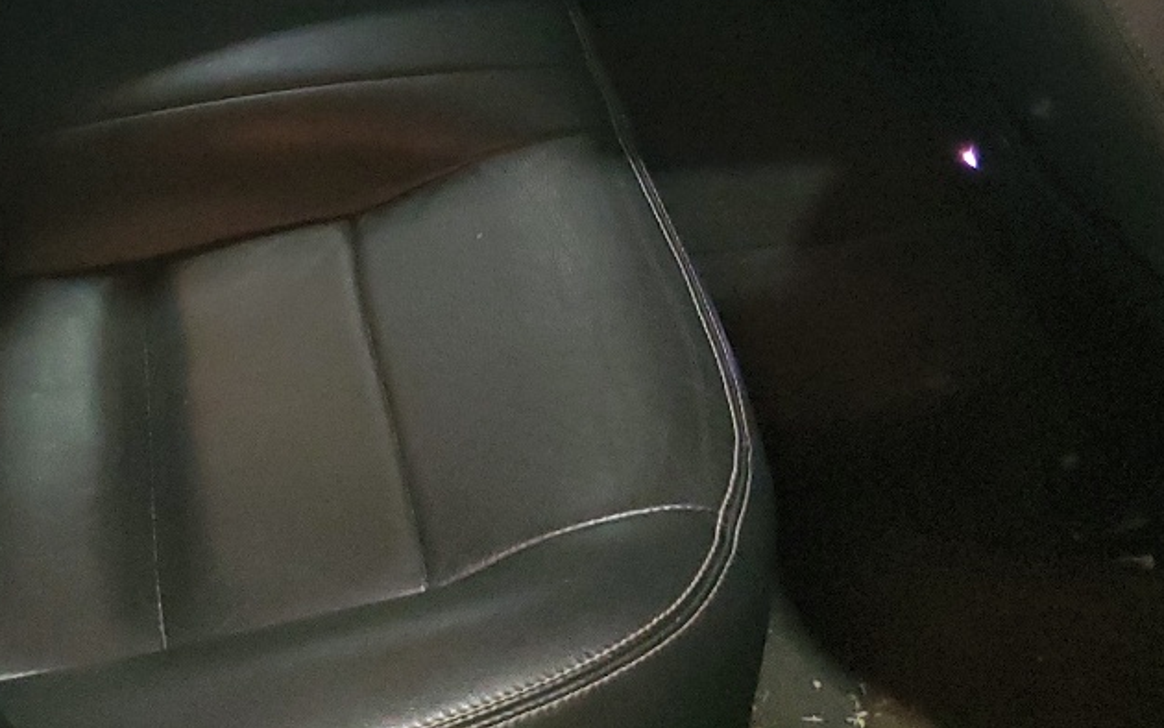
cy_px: -364
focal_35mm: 70
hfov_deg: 29.2
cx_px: 401
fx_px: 2221
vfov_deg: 16.9
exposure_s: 1/60.2
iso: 397
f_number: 1.5
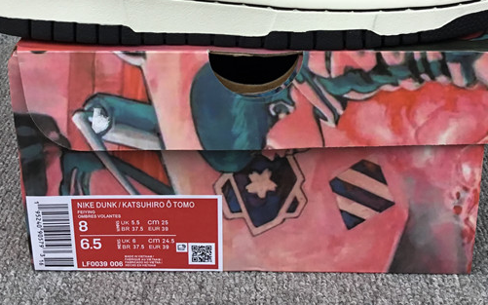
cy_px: 15
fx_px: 785
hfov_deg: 34.5
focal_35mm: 59
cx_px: 264
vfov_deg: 21.4
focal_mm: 3.3
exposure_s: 1/140
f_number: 2.4
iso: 25
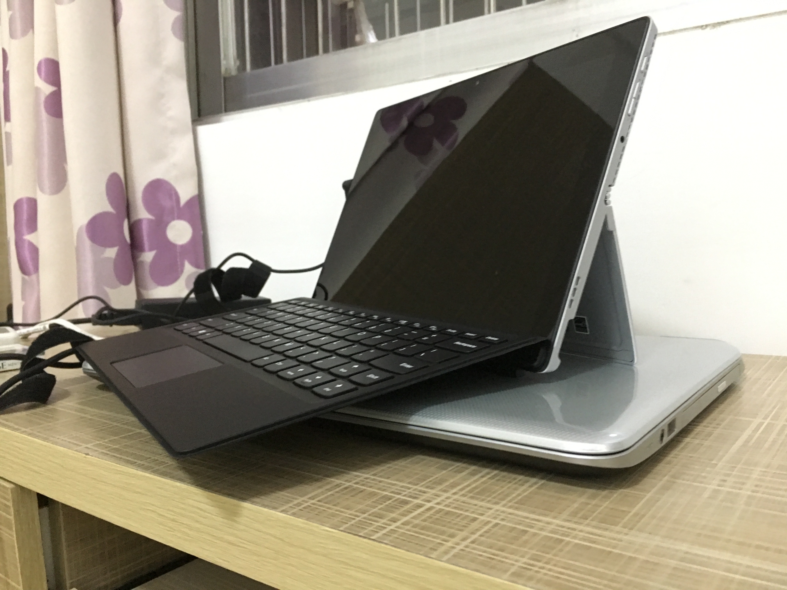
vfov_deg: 48.2
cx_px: 394
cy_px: 295
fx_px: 659
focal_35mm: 29
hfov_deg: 61.7
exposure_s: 1/4
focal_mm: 4.15
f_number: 2.2
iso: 125
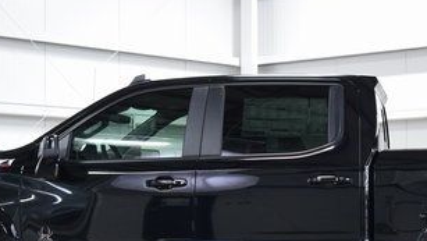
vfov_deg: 12.6
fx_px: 1077
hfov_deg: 22.4
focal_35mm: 95
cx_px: 274
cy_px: 217
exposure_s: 1/60
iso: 1600
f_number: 4
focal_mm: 29
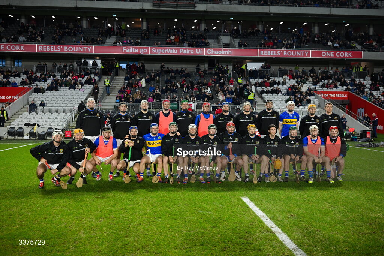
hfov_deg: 53.1
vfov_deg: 36.9
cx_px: 192
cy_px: 128
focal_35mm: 36
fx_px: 384
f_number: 4
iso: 1250
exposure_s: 1/320
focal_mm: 36
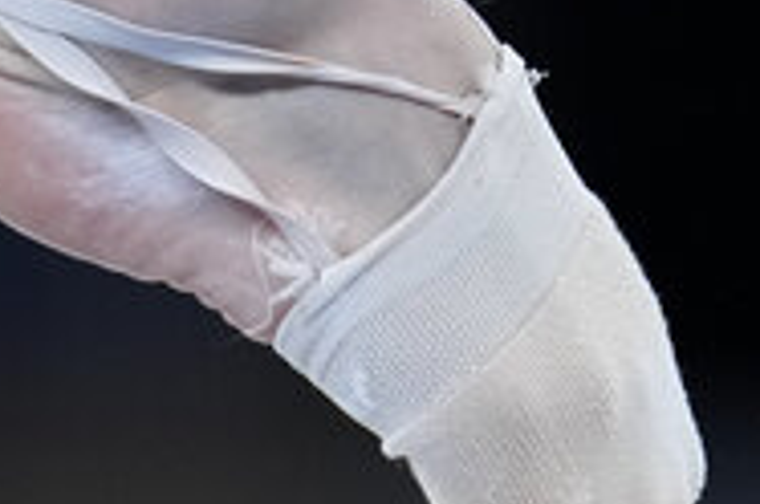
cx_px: -439
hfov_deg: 1.0
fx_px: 45184
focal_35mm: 2144
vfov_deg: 0.6
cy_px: 71
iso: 2000
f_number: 2.8
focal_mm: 400
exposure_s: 1/2000
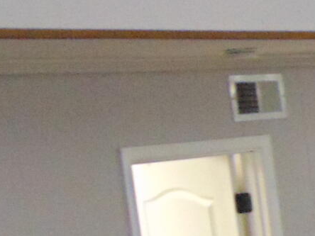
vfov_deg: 8.6
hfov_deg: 10.1
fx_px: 1538
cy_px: 344
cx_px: 765
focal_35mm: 169
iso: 400
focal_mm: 4.5
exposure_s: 1/30
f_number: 3
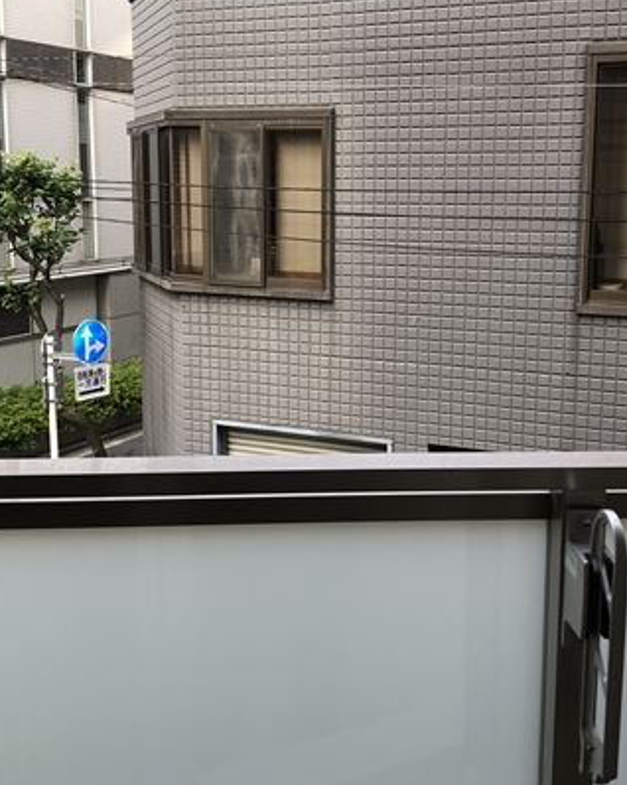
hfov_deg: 34.1
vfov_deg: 42.0
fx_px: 1021
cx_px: 335
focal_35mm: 44
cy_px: 355
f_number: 1.8
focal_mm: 3.99
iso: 20
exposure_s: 1/50
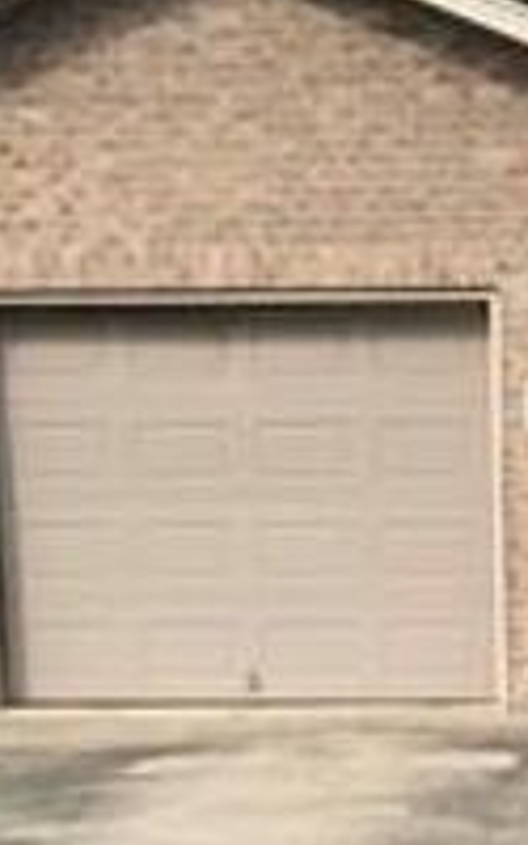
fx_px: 2279
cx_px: 663
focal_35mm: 99
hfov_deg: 12.8
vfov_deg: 20.6
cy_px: 737
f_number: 1.8
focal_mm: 3.99
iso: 20
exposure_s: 1/1408
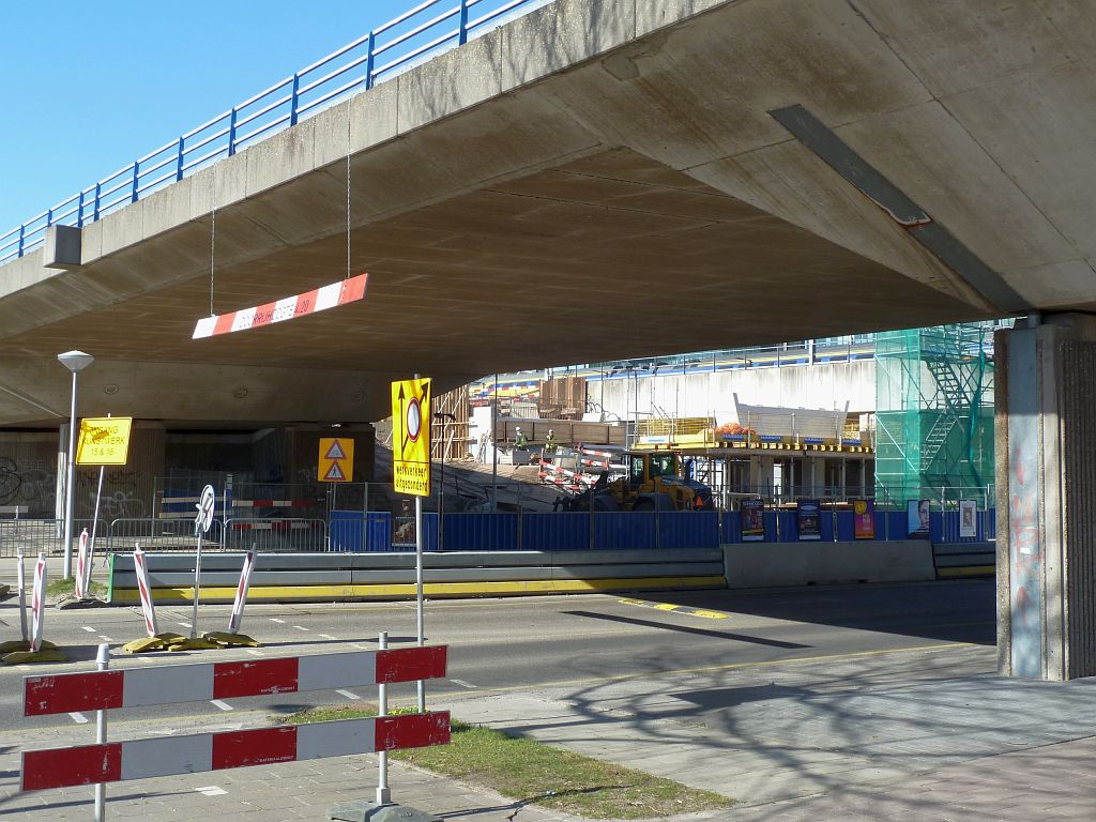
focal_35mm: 37
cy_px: 411
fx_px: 1171
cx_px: 548
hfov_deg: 50.1
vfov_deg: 38.7
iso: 80
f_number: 4
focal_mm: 6.1
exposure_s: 1/250
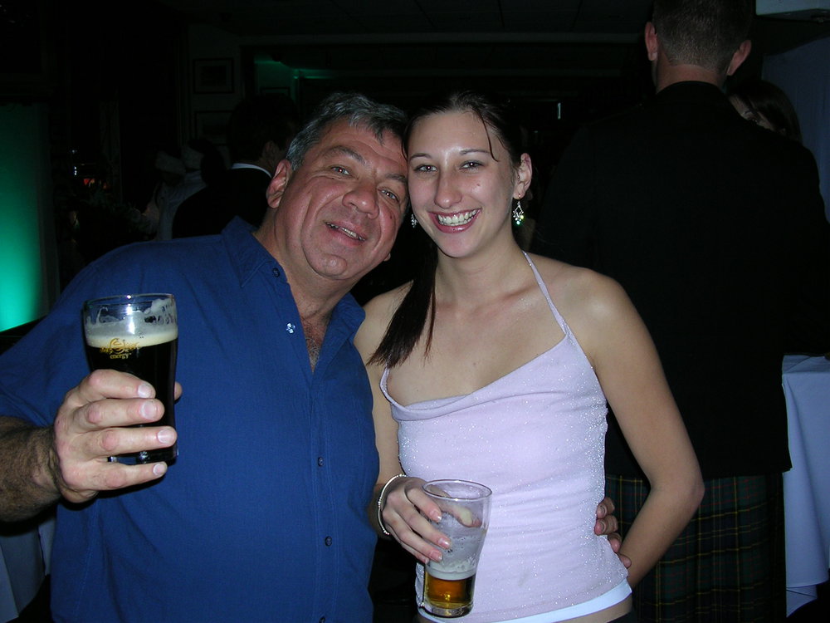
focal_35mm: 38
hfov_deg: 49.0
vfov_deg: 37.7
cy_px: 312
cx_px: 415
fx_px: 911
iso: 50
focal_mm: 5.8
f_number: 2.8
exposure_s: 1/60.1
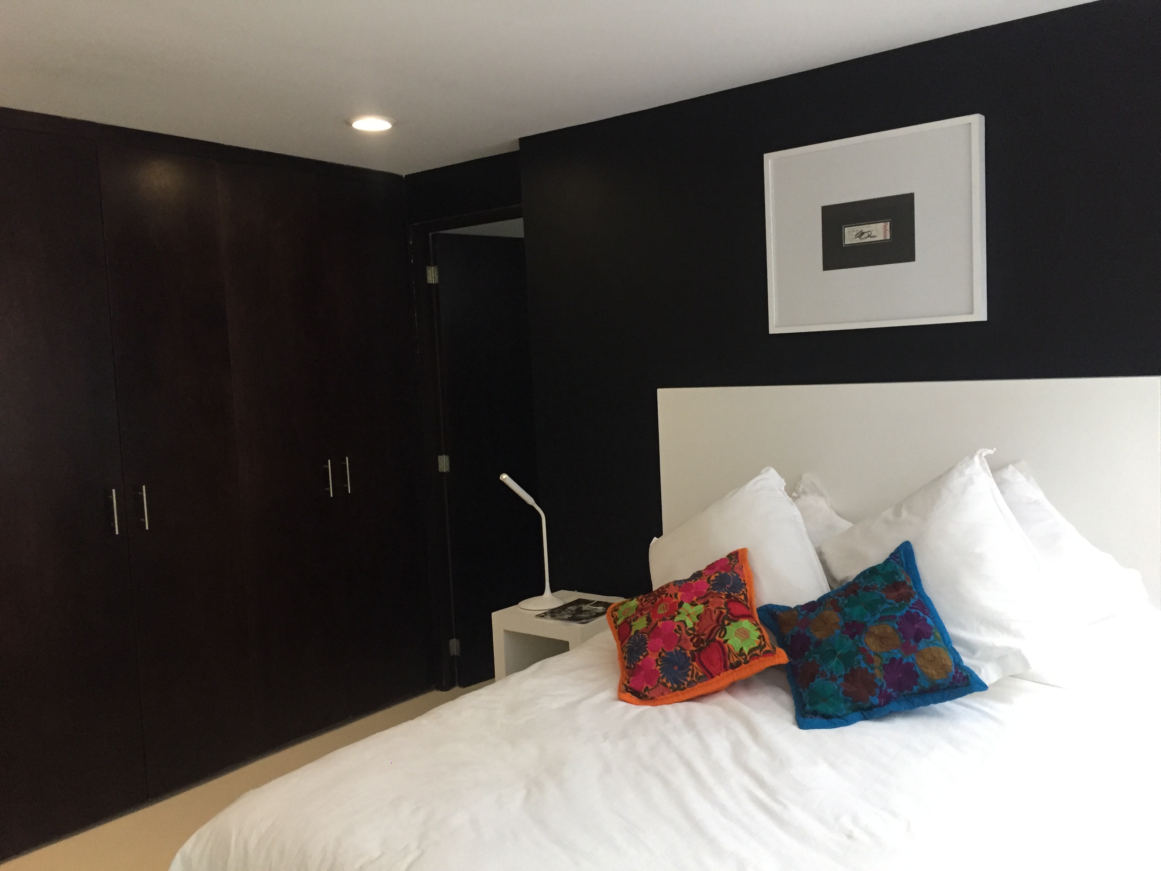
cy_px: 436
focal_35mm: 29
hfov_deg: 61.7
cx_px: 580
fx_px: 973
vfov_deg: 48.2
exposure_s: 1/20
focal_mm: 4.15
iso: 250
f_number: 2.2
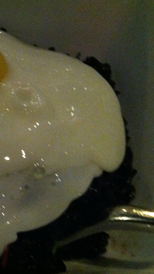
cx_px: -11
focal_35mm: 55
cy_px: 126
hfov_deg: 20.9
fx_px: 399
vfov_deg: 37.8
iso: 1000
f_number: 2.8
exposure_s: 1/15
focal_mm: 3.85
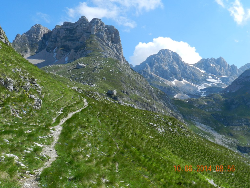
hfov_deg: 49.0
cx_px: 125
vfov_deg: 37.7
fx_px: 274
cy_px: 94
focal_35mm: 38
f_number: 4.5
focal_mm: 6.7
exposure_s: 1/1000
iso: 160
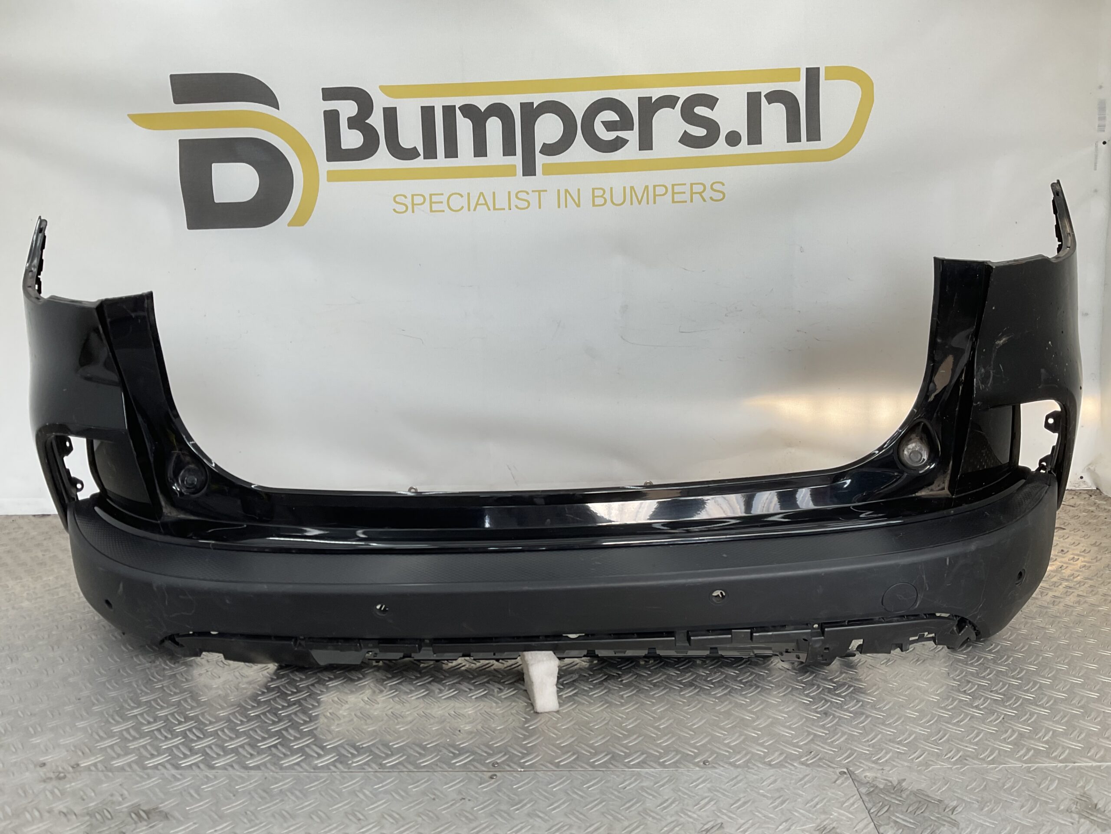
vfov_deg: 48.2
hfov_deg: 61.7
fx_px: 931
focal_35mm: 29
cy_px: 417
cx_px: 556
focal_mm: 3
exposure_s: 1/195
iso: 16
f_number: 1.8
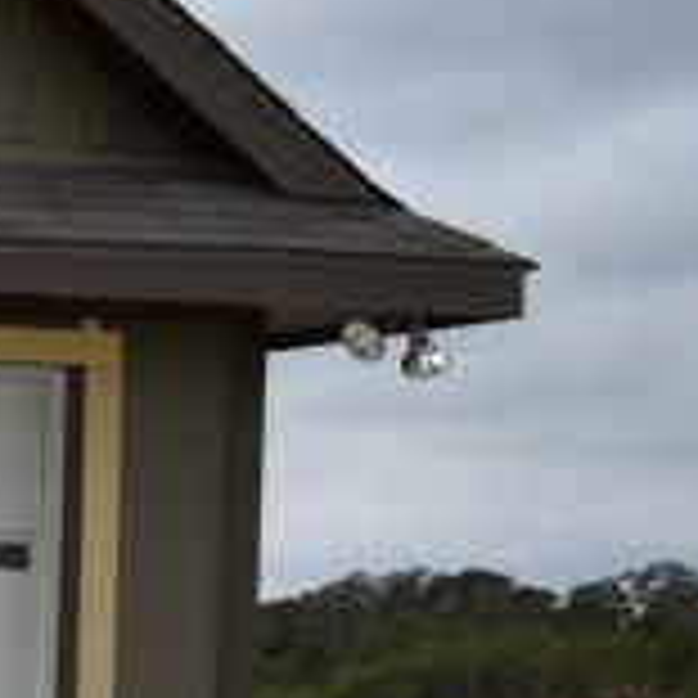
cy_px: 349
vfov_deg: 10.3
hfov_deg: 8.5
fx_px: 3855
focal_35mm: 169
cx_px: -1477
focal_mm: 20
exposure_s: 1/125
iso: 100
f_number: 5.6
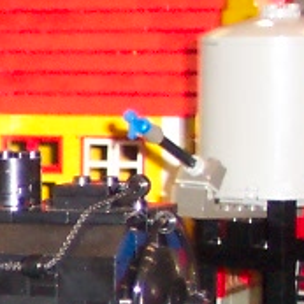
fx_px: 2683
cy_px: 315
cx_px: -633
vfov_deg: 6.5
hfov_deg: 6.0
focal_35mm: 270
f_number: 3.4
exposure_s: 1/45
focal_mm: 10.7
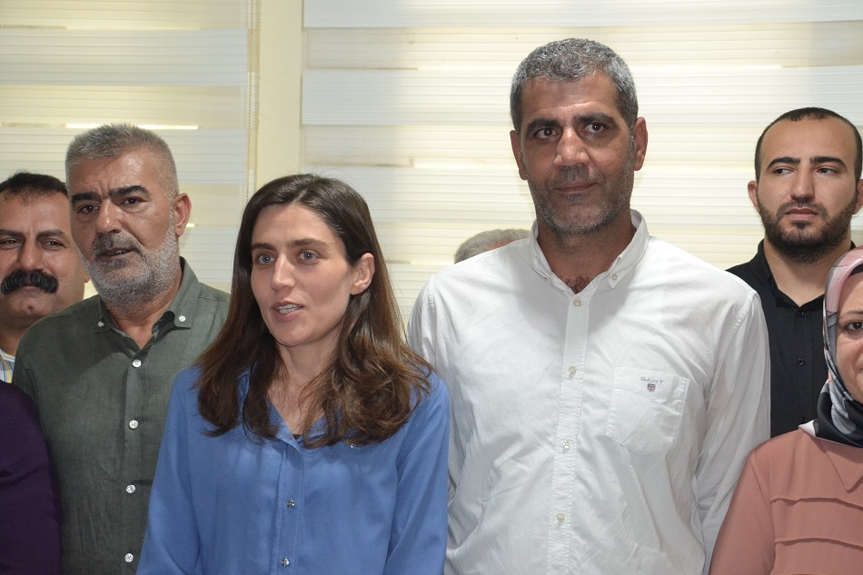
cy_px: 288
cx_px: 432
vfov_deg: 17.5
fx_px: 1869
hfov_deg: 26.0
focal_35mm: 78
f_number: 5
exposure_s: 1/60
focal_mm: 52
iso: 2500
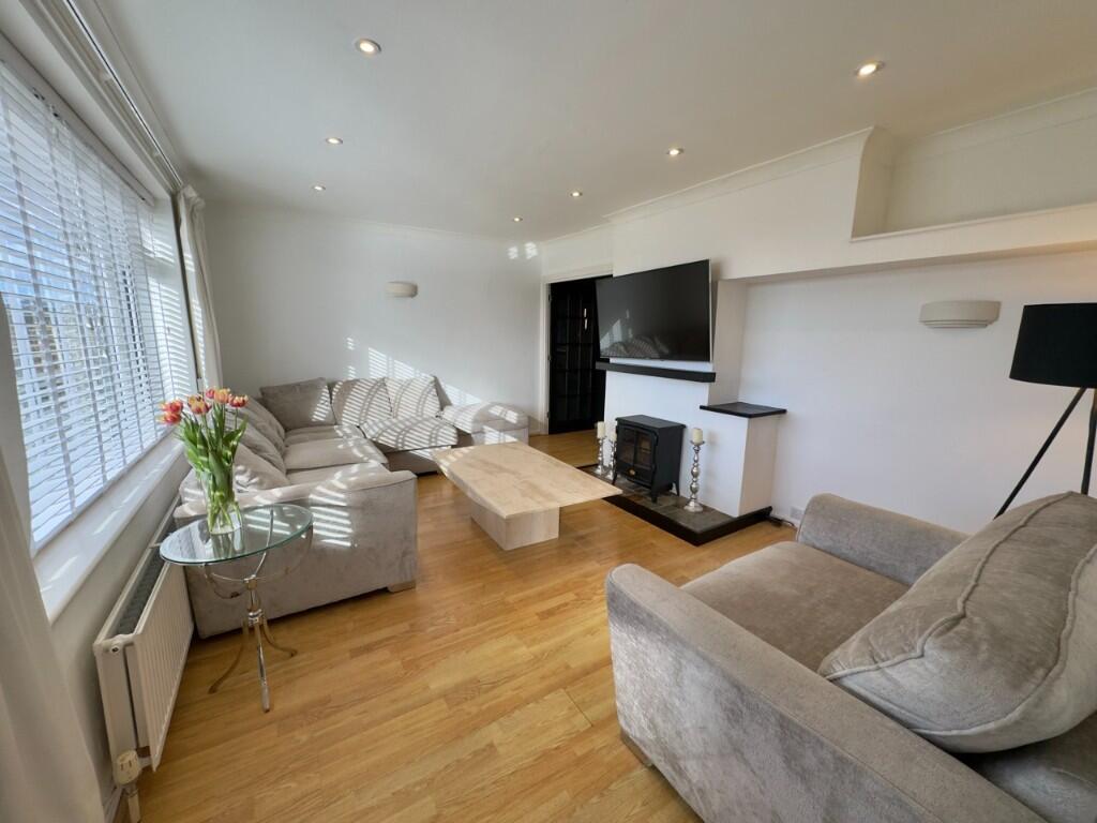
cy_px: 412
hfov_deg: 102.1
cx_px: 548
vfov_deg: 85.7
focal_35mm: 14
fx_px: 444
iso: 40
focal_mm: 2.22
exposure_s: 1/143
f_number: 2.2
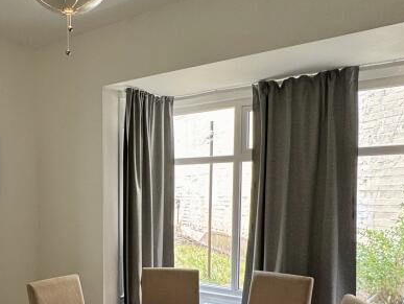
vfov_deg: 37.7
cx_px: 100
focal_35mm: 37
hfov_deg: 48.2
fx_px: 432
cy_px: 229
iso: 100
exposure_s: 1/99
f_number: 2.2
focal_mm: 2.22
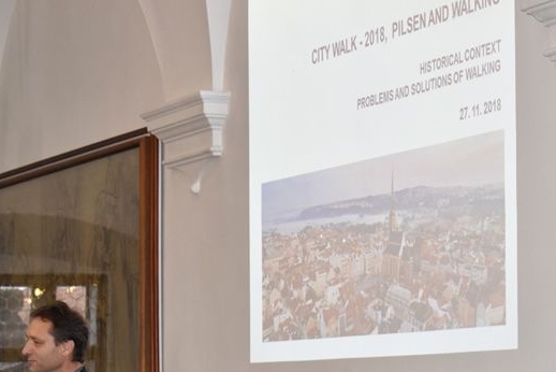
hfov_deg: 12.6
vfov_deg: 8.4
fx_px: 2519
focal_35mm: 163
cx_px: 262
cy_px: 297
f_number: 5.6
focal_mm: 55
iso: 1100
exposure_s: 1/100
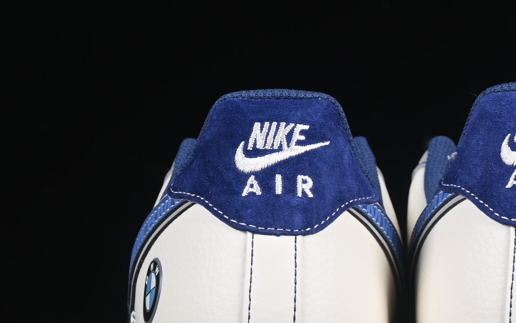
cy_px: 212
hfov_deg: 10.9
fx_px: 2686
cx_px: 427
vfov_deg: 6.9
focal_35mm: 191
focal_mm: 50
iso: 160
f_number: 8
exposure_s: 1/80
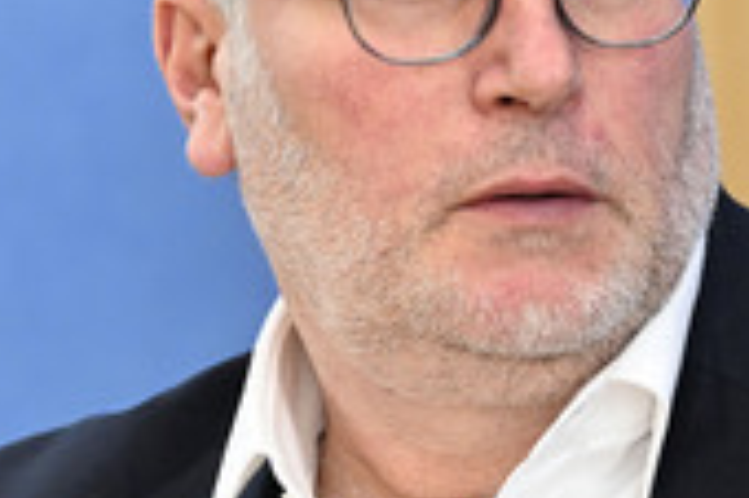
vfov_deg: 2.7
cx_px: 465
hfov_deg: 4.1
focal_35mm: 504
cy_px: 167
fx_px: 10476
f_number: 7.1
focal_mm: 190
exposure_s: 1/500
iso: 4000
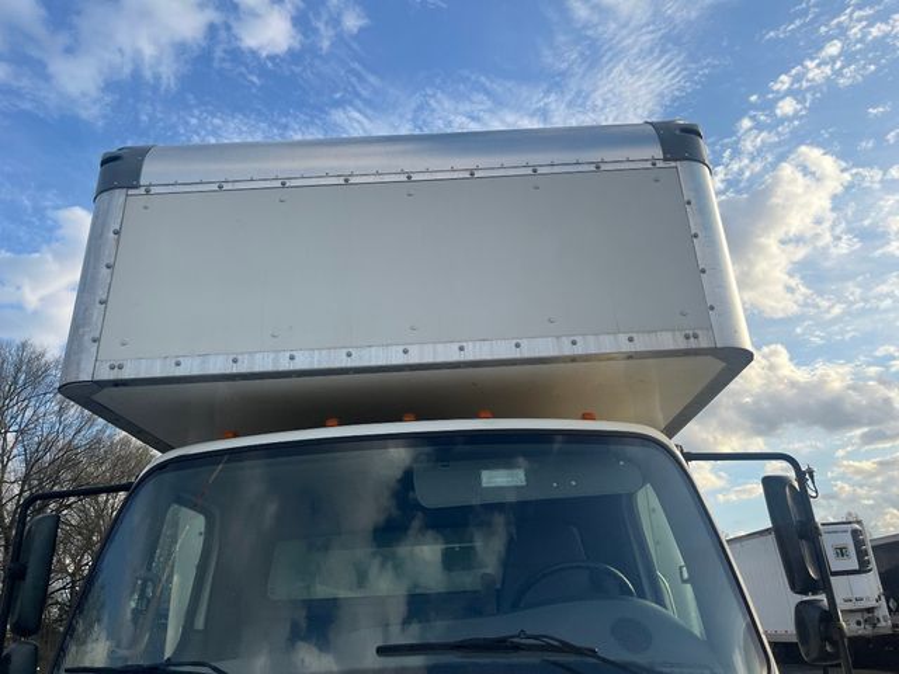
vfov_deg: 53.1
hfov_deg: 67.3
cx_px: 450
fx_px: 675
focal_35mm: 26
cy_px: 337
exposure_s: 1/1832
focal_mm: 5.1
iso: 50
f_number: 1.6
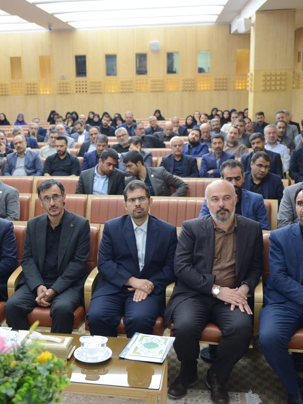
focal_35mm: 47
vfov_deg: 40.4
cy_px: 204
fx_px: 548
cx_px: 97
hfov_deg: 30.6
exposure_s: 1/80
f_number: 2.8
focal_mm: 32
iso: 4000
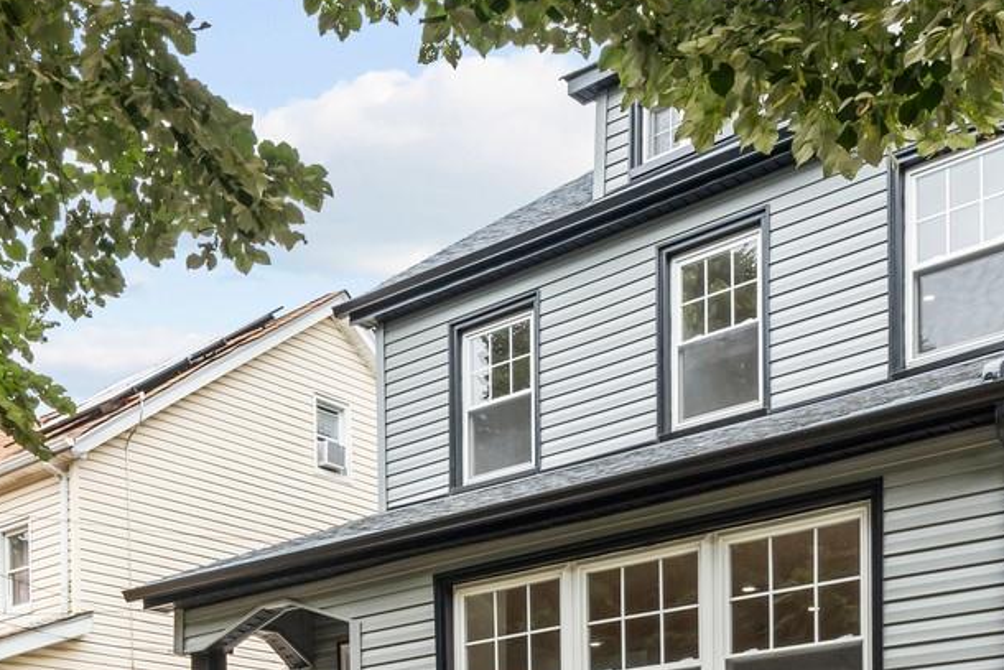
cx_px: 252
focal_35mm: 47
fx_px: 1311
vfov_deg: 25.3
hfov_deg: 40.7
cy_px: 835
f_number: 10
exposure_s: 1/160
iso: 200
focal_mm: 14
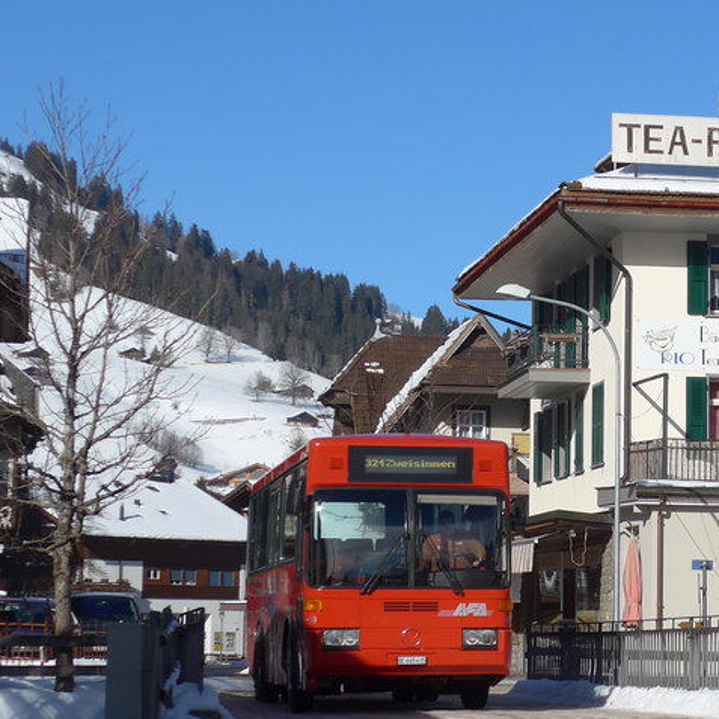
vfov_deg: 16.0
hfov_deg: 15.8
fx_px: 2561
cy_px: 387
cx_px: 656
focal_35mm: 109
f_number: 3.2
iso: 80
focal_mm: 10.1
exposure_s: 1/2000
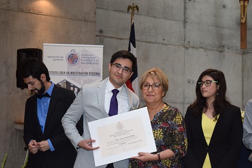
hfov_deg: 31.9
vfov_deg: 21.6
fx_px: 441
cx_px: 126
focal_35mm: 63
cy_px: 84
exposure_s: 1/80
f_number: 5
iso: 800
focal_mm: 42
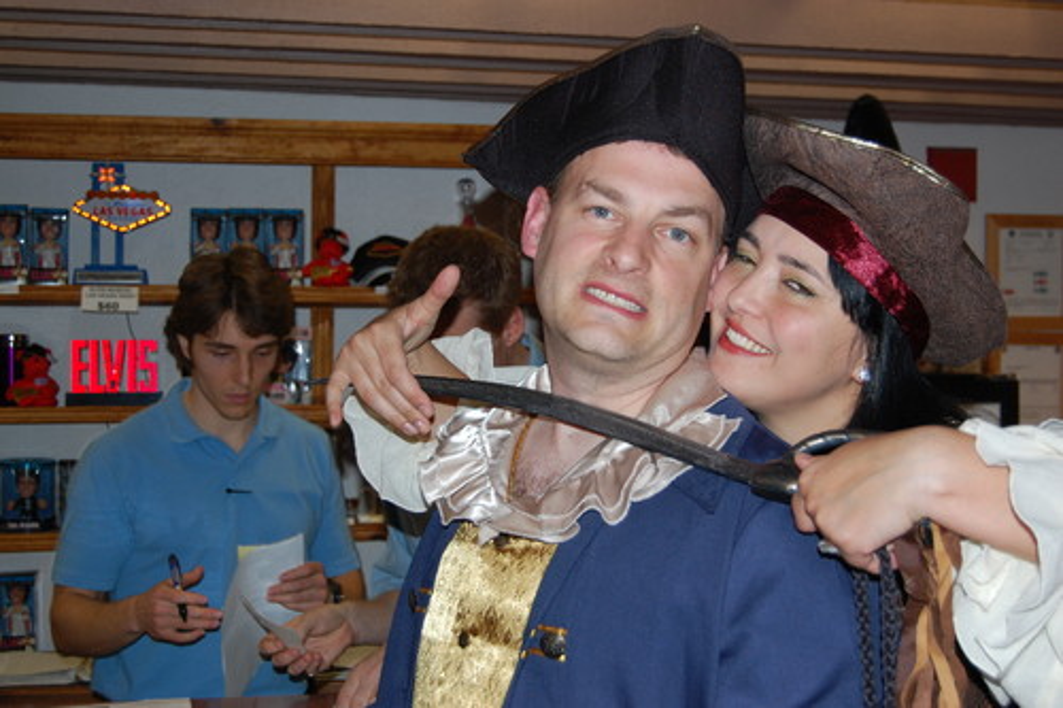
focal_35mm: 52
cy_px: 354
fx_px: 1550
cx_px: 532
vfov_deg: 25.7
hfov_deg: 37.9
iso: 400
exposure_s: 1/60
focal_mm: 35
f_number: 4.8
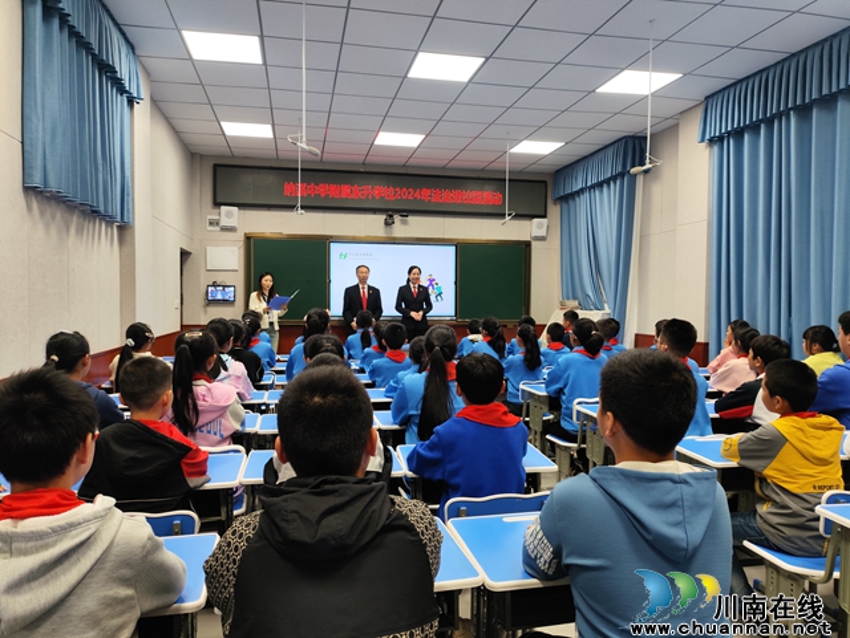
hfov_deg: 71.6
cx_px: 425
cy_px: 319
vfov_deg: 56.9
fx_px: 590
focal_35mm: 24
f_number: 1.8
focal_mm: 4.68
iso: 91
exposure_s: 1/50
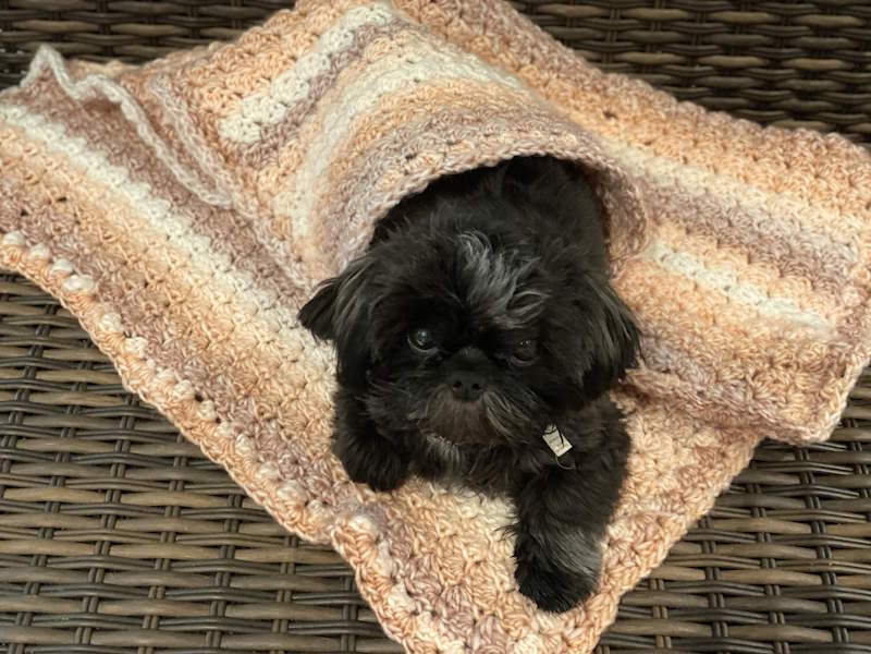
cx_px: 436
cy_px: 327
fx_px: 1308
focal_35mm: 52
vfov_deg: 28.0
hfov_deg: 36.8
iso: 400
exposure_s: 1/24
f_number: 2
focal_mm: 6
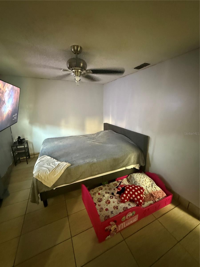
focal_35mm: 14
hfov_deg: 85.7
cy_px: 134
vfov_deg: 102.1
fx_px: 108
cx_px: 100
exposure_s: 1/30
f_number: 2.2
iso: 1600
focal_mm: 2.22
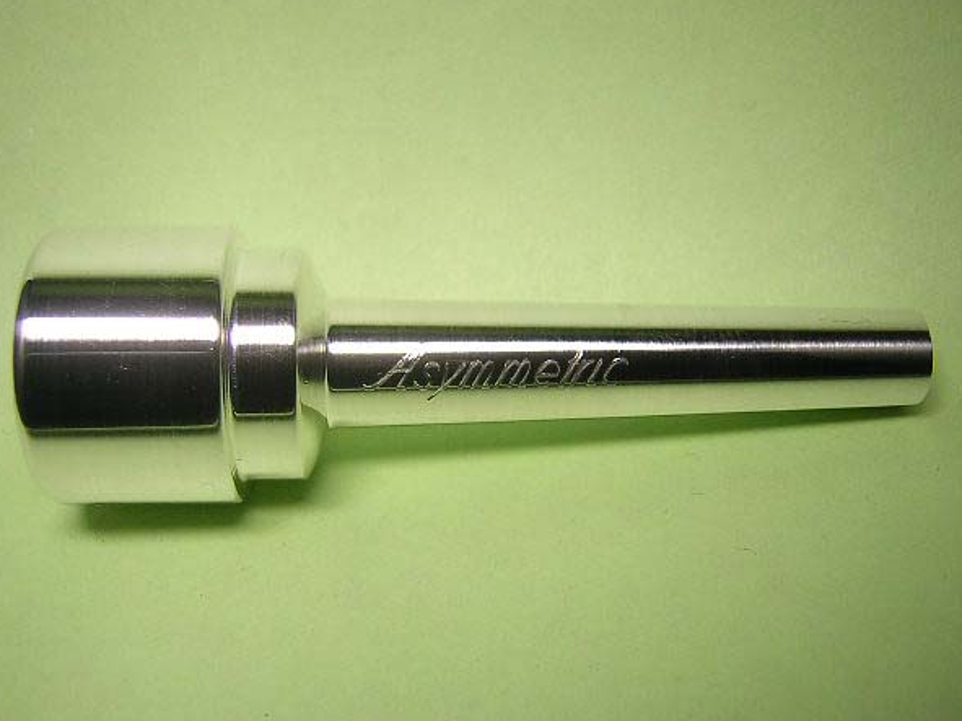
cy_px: 347
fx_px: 1084
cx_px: 457
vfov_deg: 36.8
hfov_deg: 47.9
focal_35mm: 39
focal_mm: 4.7
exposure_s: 1/67.7
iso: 100
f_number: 2.6
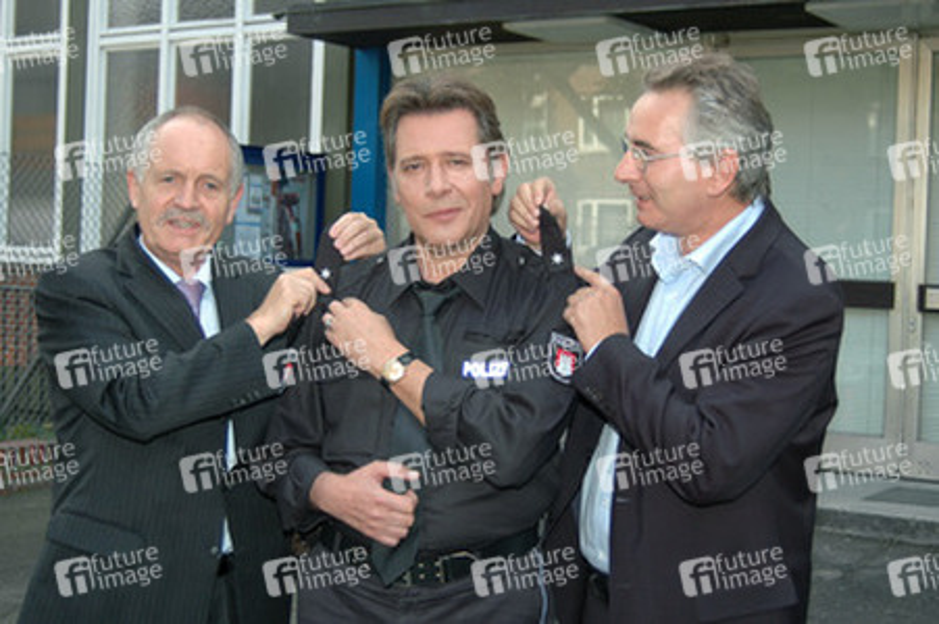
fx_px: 1642
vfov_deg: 21.5
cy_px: 312
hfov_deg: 31.9
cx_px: 470
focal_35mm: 63
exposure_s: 1/320
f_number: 5.6
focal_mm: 42
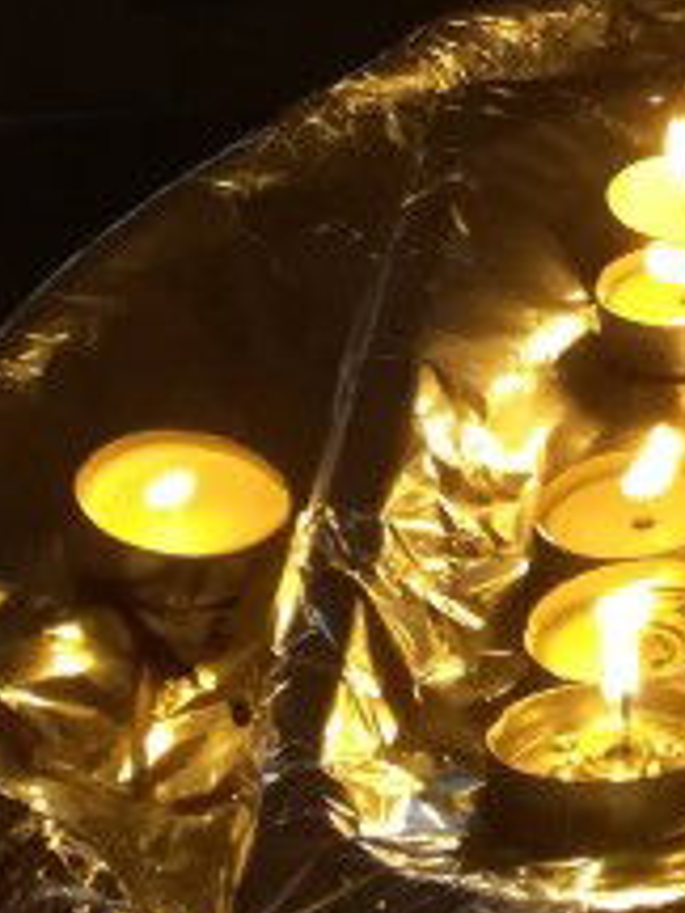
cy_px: -655
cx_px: 1586
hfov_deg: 10.5
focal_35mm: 123
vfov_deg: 14.4
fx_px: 3245
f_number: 2.2
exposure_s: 1/33.3
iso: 200
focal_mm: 3.83
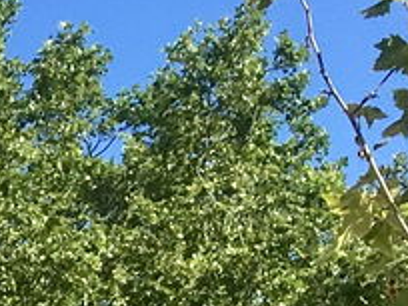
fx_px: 2687
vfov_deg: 5.8
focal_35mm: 228
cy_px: 1076
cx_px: -644
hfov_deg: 7.9
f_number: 2.2
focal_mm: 4.15
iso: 25
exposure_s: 1/1748
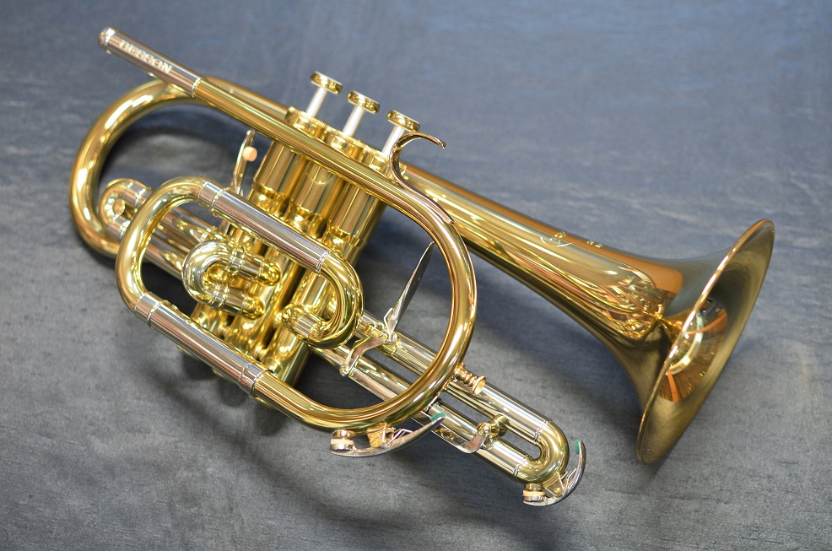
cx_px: 416
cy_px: 276
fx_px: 1211
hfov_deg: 37.9
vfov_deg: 25.6
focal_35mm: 52
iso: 800
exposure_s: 1/40
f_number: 3.2
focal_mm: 35
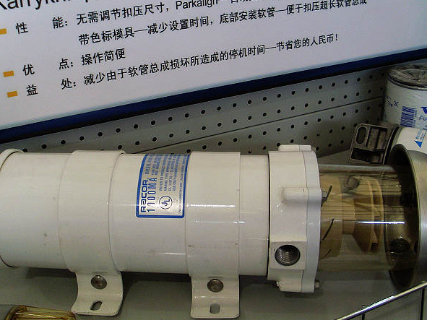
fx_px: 555
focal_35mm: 45
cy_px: 151
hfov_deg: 42.1
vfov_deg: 32.2
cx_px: 210
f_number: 3
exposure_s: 1/60
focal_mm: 6.3
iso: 100
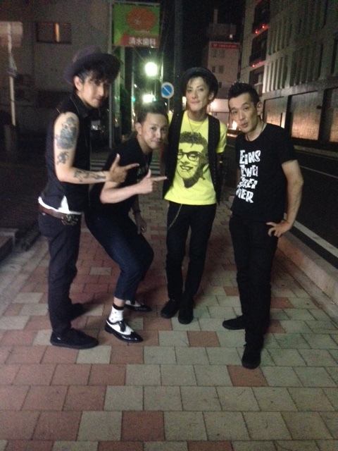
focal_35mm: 33
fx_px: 430
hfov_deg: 42.9
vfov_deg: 55.4
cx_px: 169
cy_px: 226
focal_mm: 4.12
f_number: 2.4
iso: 800
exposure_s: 1/15
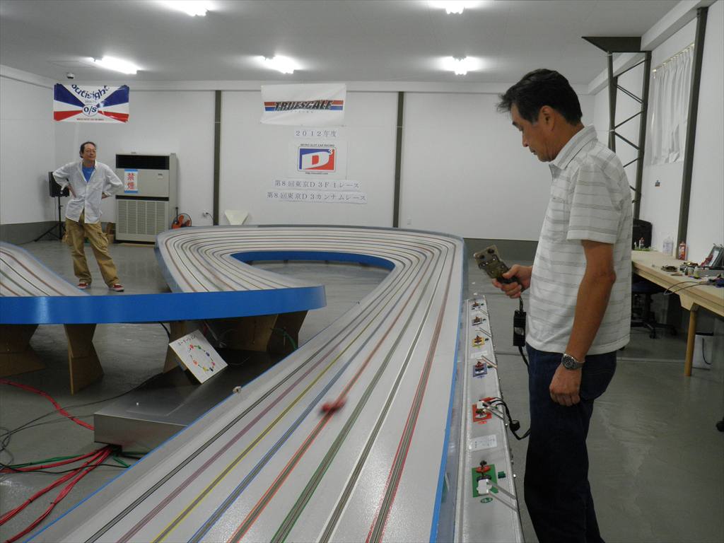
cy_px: 272
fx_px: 711
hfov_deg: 54.0
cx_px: 362
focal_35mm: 34
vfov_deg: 41.8
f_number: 3.5
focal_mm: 6.1
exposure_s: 1/30
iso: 200
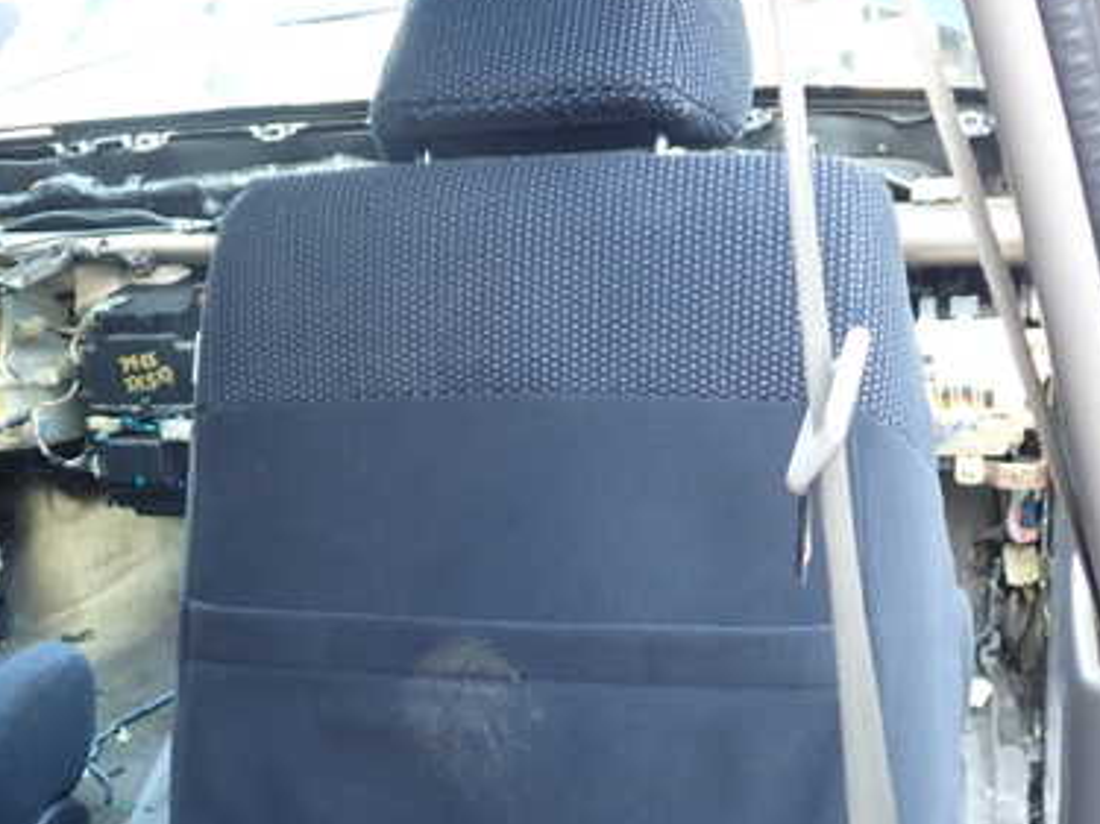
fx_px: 1525
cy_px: 569
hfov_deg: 39.6
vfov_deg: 30.0
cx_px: 590
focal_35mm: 48
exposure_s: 1/40
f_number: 2.3
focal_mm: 5.4
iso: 200
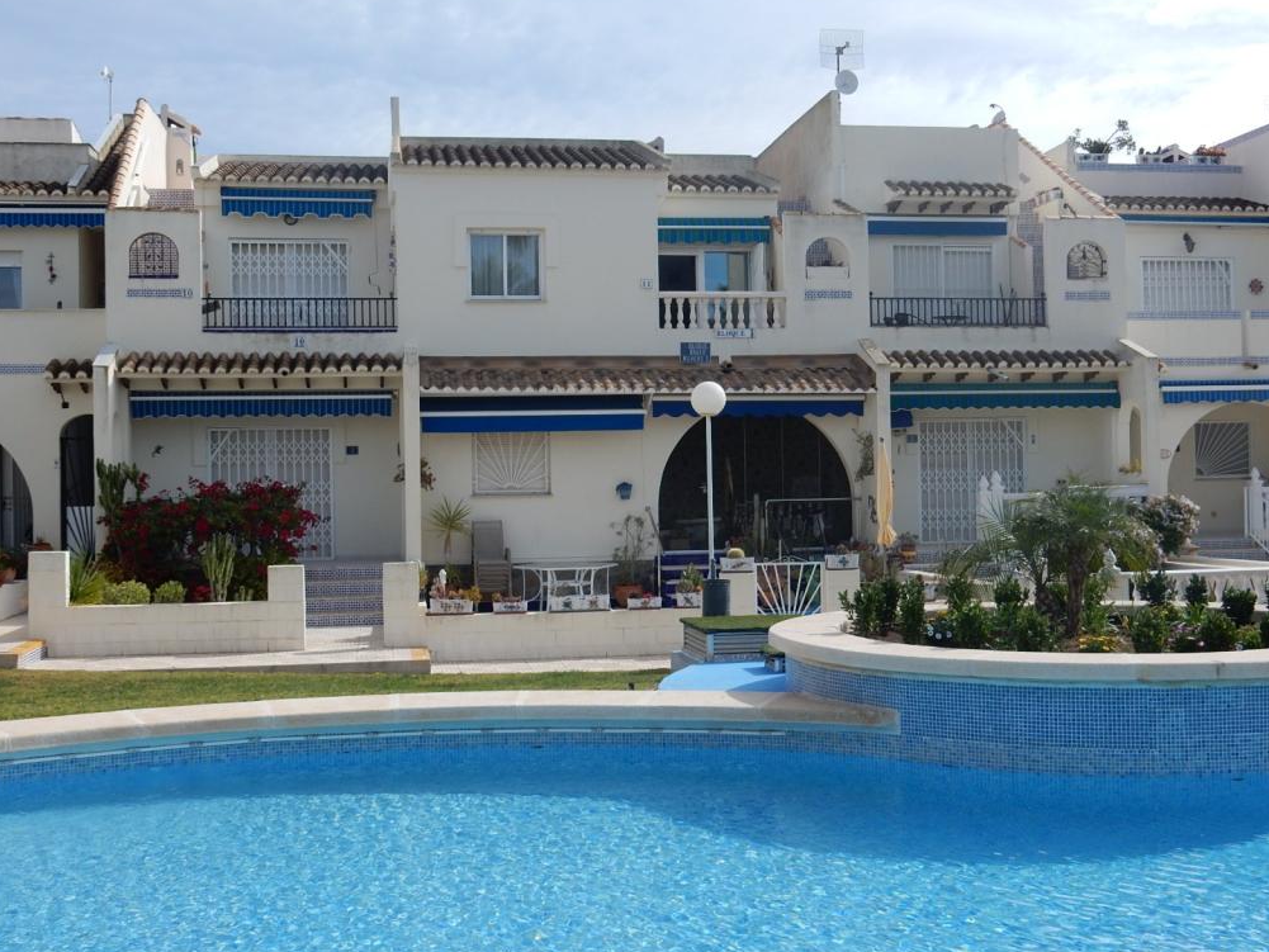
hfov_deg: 42.9
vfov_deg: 32.9
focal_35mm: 44
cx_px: 622
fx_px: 1613
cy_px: 469
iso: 125
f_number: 4.2
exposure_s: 1/1250
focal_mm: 7.6
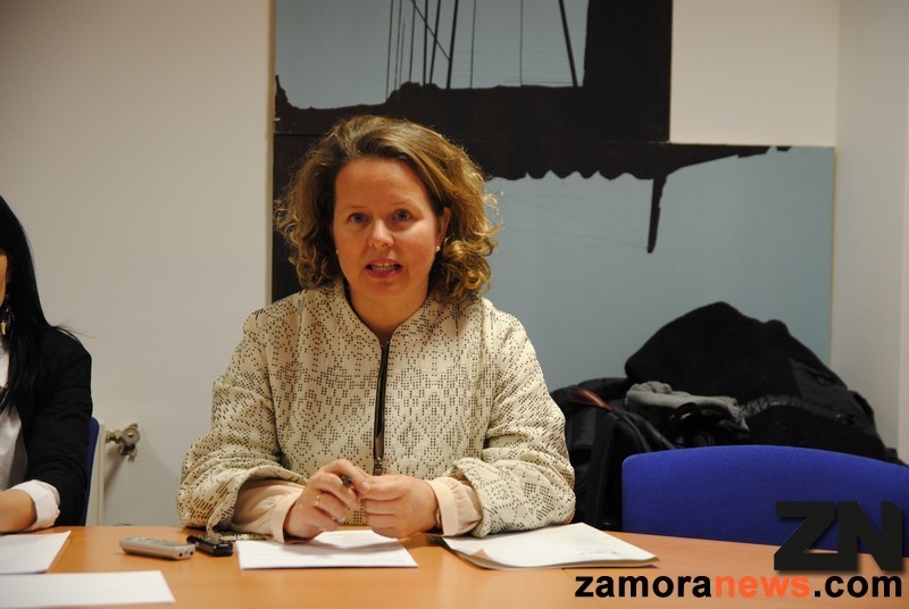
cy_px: 304
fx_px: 1897
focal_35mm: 75
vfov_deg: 18.2
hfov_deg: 27.0
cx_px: 454
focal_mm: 50
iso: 200
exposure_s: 1/30
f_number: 2.8
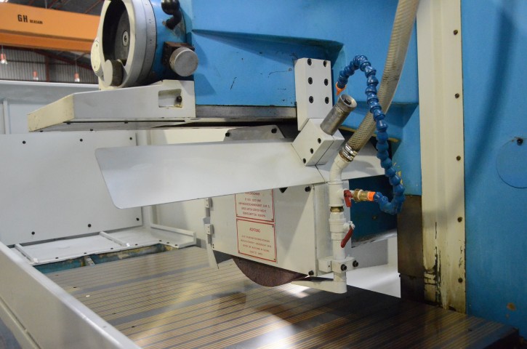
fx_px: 482
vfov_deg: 39.8
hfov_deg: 57.3
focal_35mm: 33
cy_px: 174
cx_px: 264
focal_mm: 22
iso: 6400
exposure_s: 1/800
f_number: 3.8
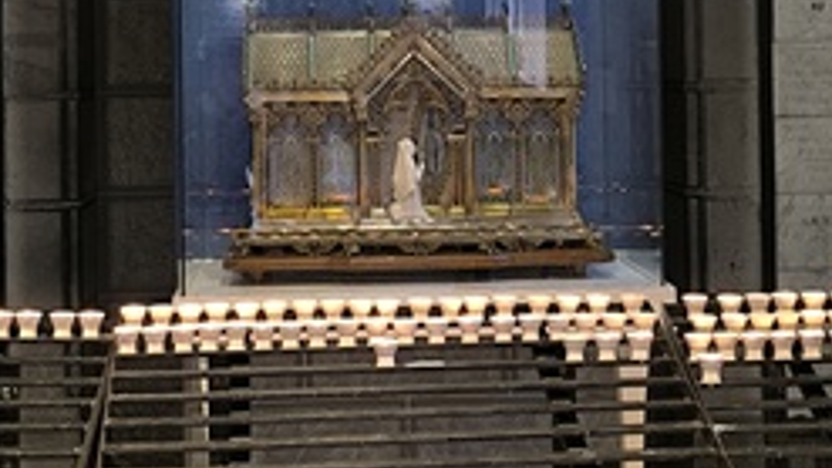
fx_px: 1611
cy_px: 47
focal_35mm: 73
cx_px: 397
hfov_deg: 29.0
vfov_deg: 16.3
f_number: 1.65
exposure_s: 1/33.3
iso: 1000
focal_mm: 6.14
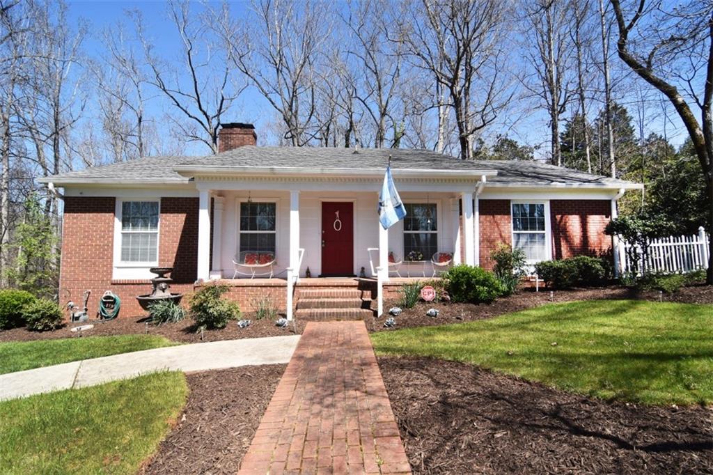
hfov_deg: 95.0
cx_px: 356
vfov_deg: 72.0
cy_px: 238
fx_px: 327
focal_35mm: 16
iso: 400
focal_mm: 11
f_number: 8
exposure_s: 1/500
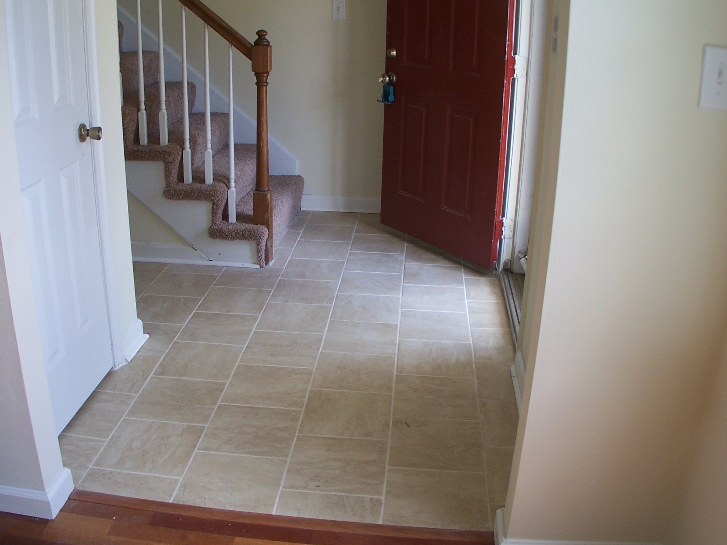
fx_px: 924
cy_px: 276
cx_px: 331
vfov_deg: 32.9
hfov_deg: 42.9
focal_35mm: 44
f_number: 2.8
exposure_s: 1/45
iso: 80
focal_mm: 6.3
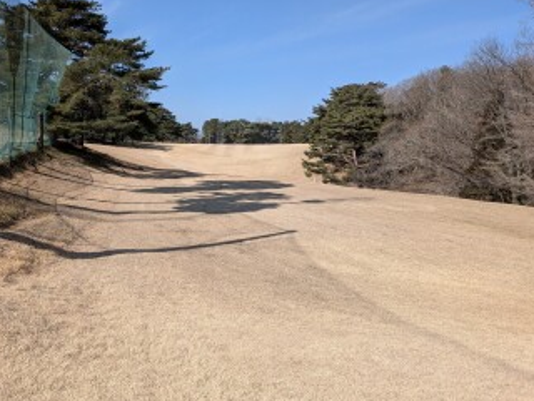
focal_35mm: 30
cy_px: 155
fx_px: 463
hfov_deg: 59.4
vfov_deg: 46.5
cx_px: 210
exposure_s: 1/1873
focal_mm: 4.53
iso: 33
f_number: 1.7
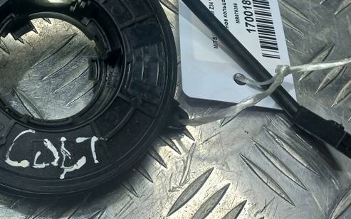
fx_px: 526
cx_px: 85
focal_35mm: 55
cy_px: 9
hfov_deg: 36.0
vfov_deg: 22.8
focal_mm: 4.6
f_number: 1.8
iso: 32
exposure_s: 1/100
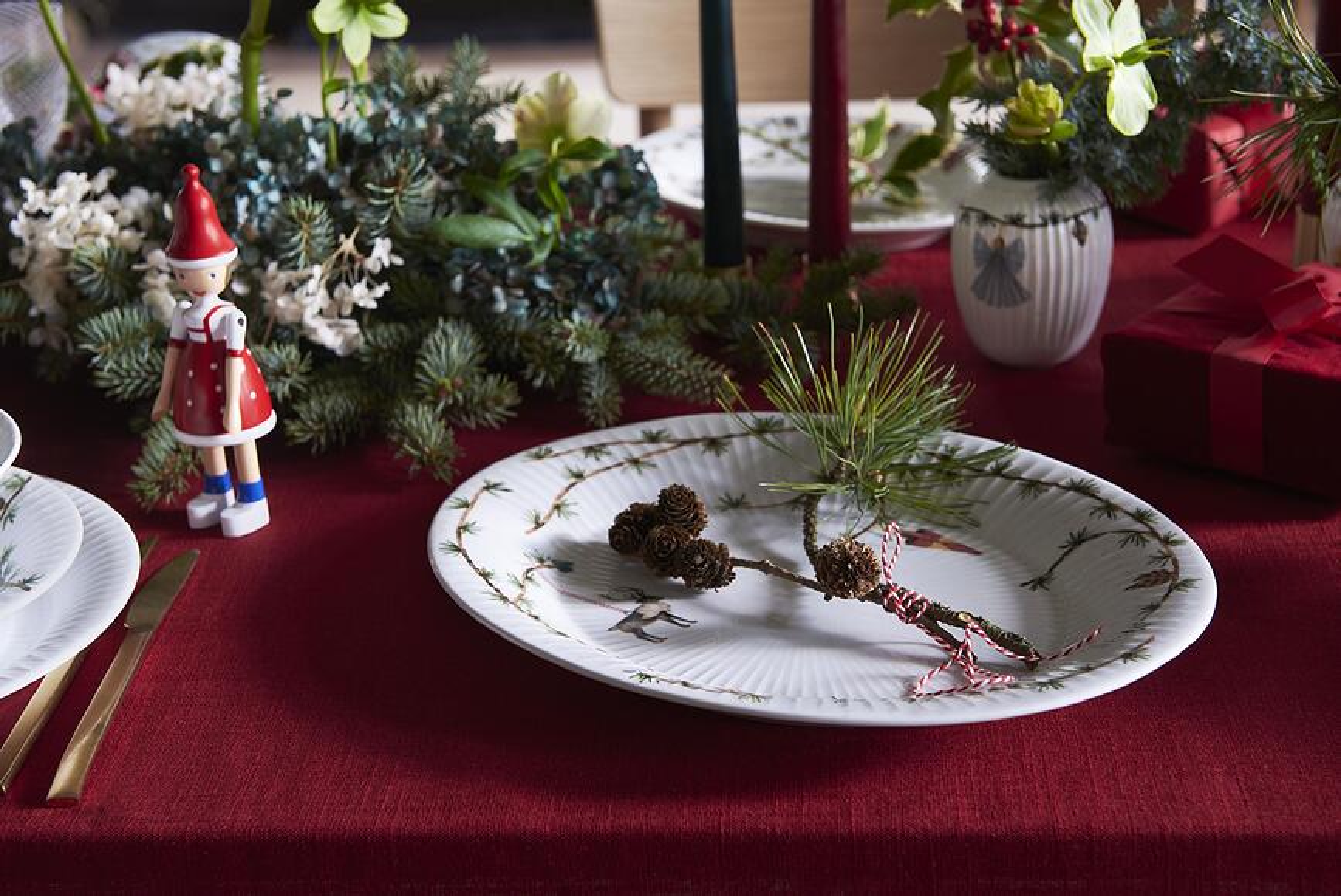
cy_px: 448
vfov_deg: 21.9
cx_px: 670
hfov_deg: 32.4
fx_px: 2311
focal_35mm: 62
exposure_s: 1/2.5
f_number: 6.3
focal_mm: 62
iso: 100
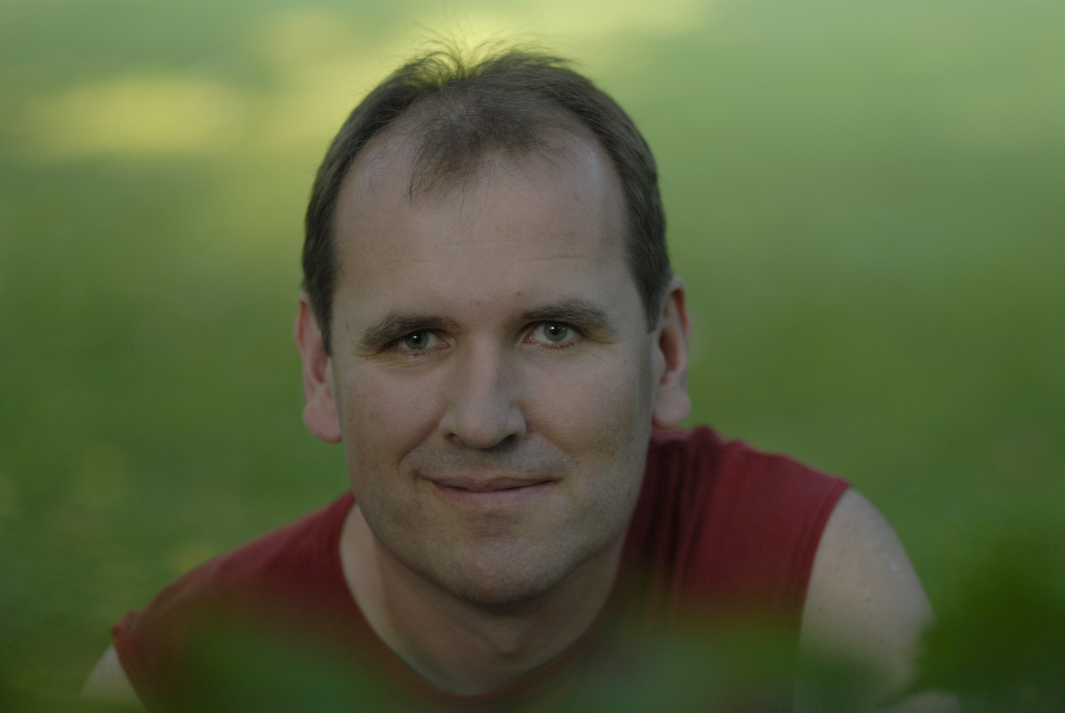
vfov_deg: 10.8
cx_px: 532
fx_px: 3776
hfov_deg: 16.1
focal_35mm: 128
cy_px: 356
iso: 100
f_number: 1.8
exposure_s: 1/100
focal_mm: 85
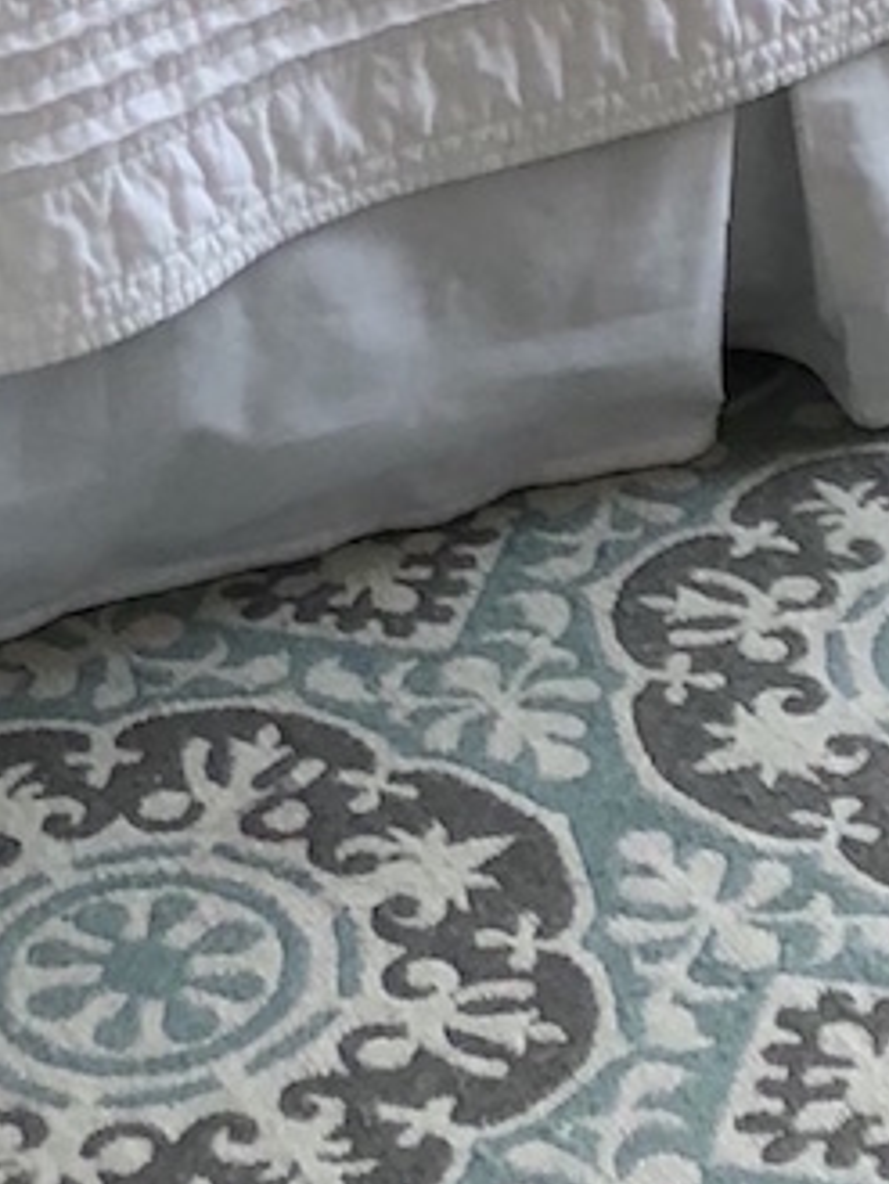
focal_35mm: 169
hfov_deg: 8.8
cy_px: -1645
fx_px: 5783
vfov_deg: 10.2
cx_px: 198
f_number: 1.8
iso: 25
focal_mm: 3.99
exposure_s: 1/30
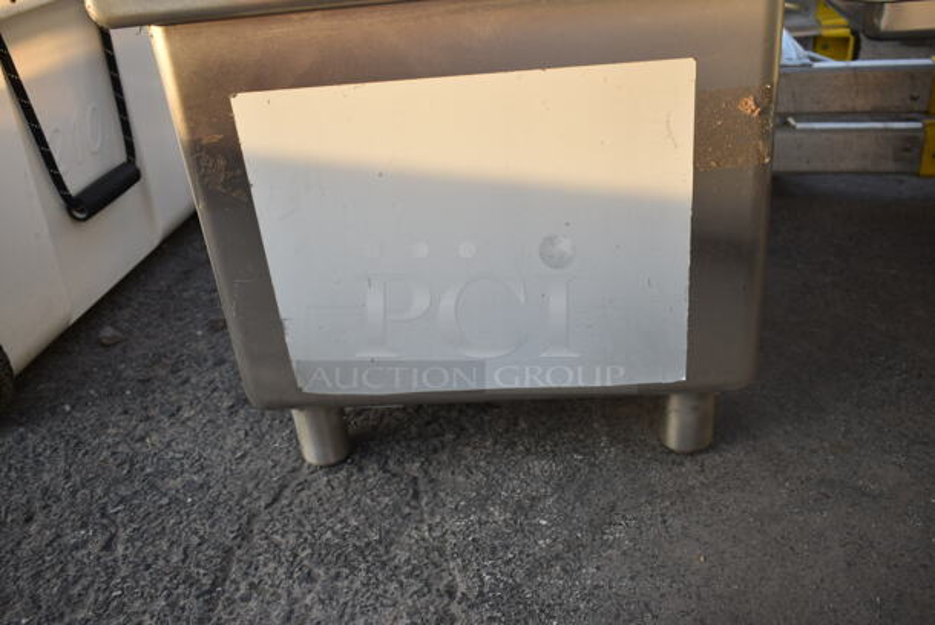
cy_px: 312
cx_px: 468
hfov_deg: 57.2
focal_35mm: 33
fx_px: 858
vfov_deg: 40.1
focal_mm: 22
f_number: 3.8
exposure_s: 1/125
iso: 180
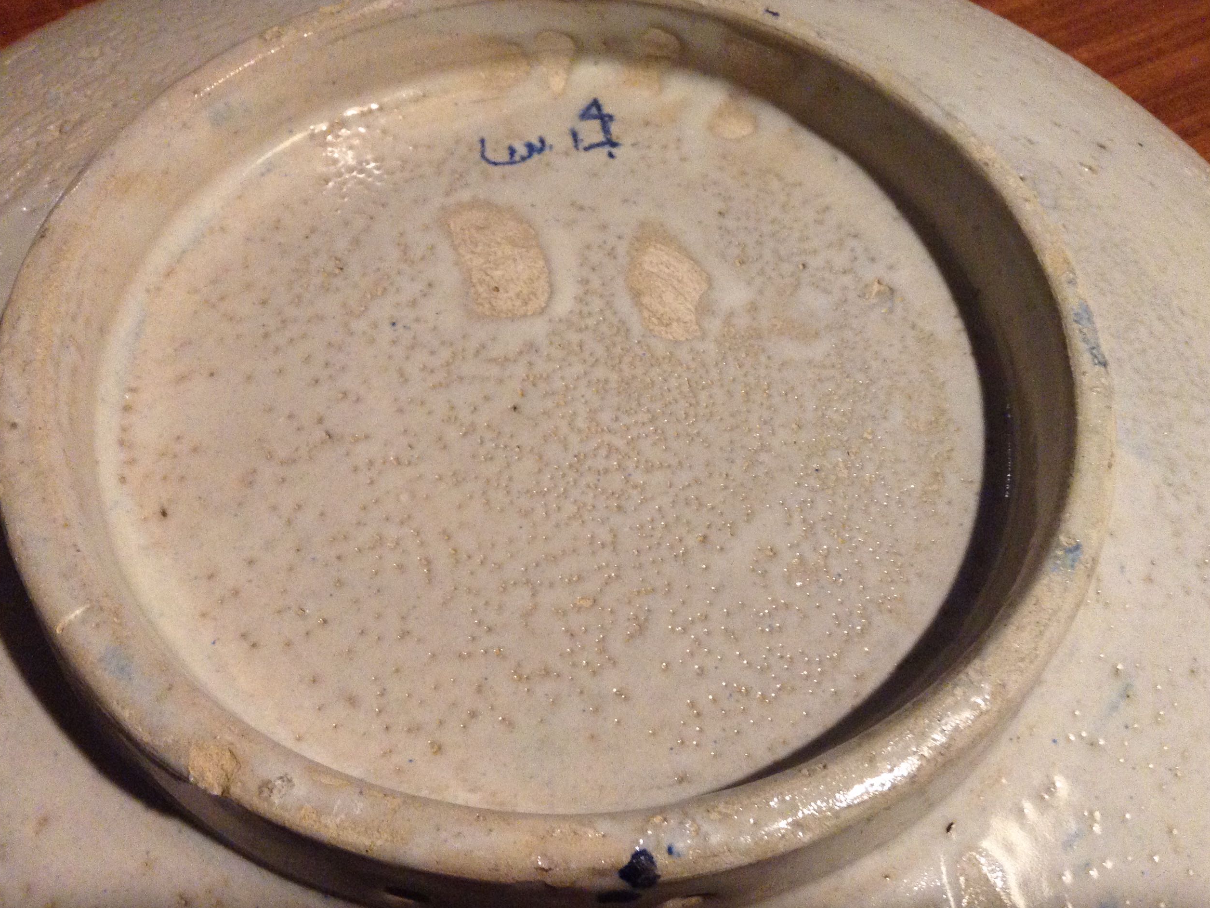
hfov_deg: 54.0
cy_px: 458
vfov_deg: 41.8
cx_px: 610
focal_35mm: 34
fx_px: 1188
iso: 200
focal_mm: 3.3
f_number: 2.4
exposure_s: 1/24
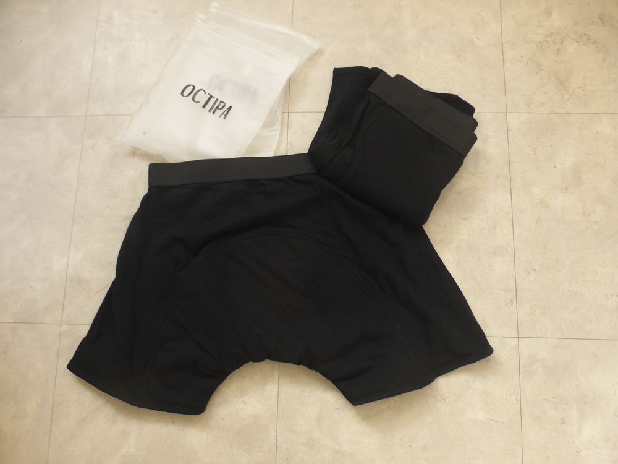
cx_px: 309
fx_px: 446
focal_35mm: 25
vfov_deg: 54.9
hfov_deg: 69.4
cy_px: 232
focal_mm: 4.3
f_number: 3.3
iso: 125
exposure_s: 1/60
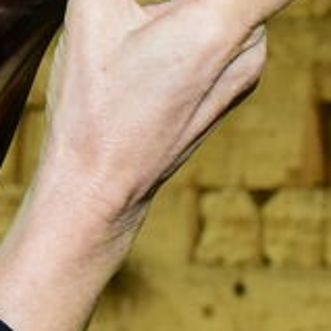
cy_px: 143
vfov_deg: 6.2
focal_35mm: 284
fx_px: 3072
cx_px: 131
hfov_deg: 6.2
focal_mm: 38
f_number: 7.1
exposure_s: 1/125
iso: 3200
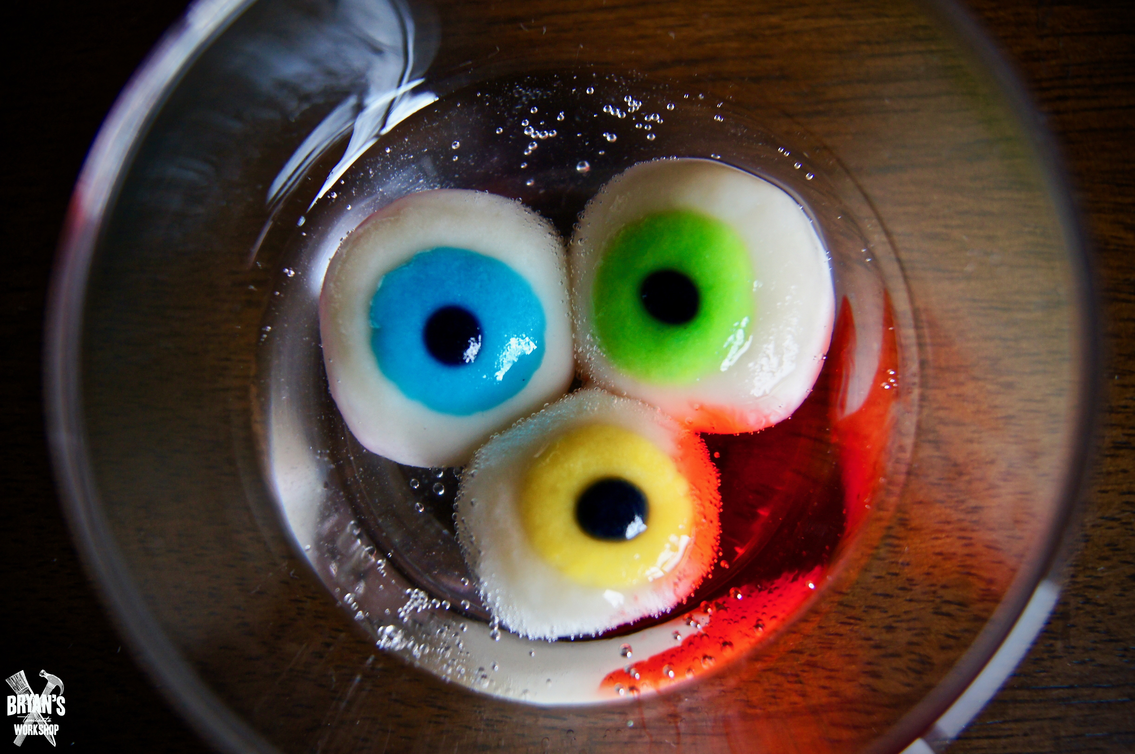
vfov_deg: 47.8
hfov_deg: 67.4
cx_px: 568
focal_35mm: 27
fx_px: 850
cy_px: 377
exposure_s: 1/30
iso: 800
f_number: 3.5
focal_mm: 18
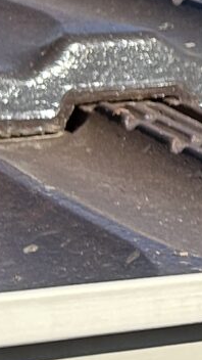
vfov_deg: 10.4
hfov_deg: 4.9
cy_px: 77
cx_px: 982
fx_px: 1962
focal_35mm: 206
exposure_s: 1/1344
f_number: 1.5
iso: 50
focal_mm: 5.7
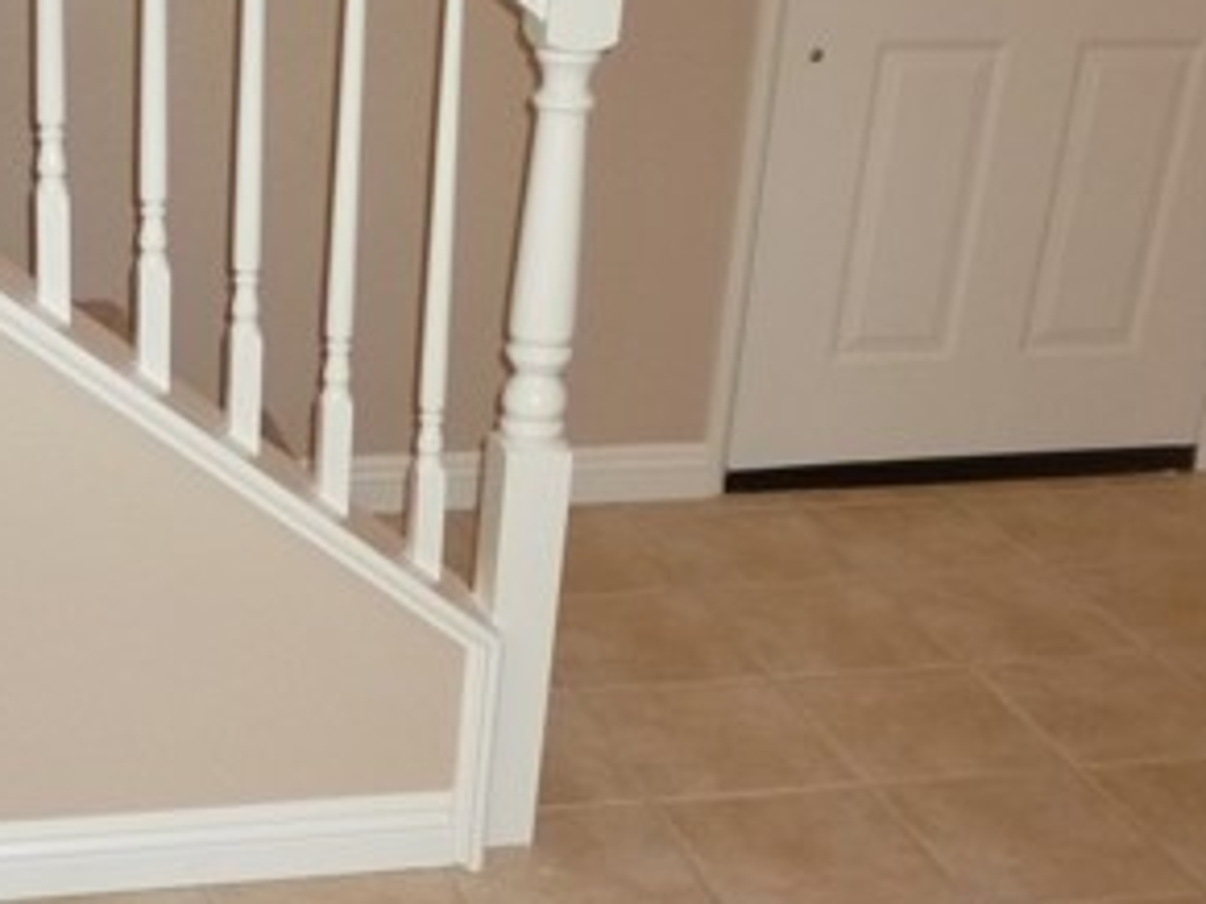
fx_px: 1915
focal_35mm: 55
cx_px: 174
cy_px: 626
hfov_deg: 33.5
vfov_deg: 26.3
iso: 160
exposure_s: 1/30
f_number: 3.3
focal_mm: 4.5
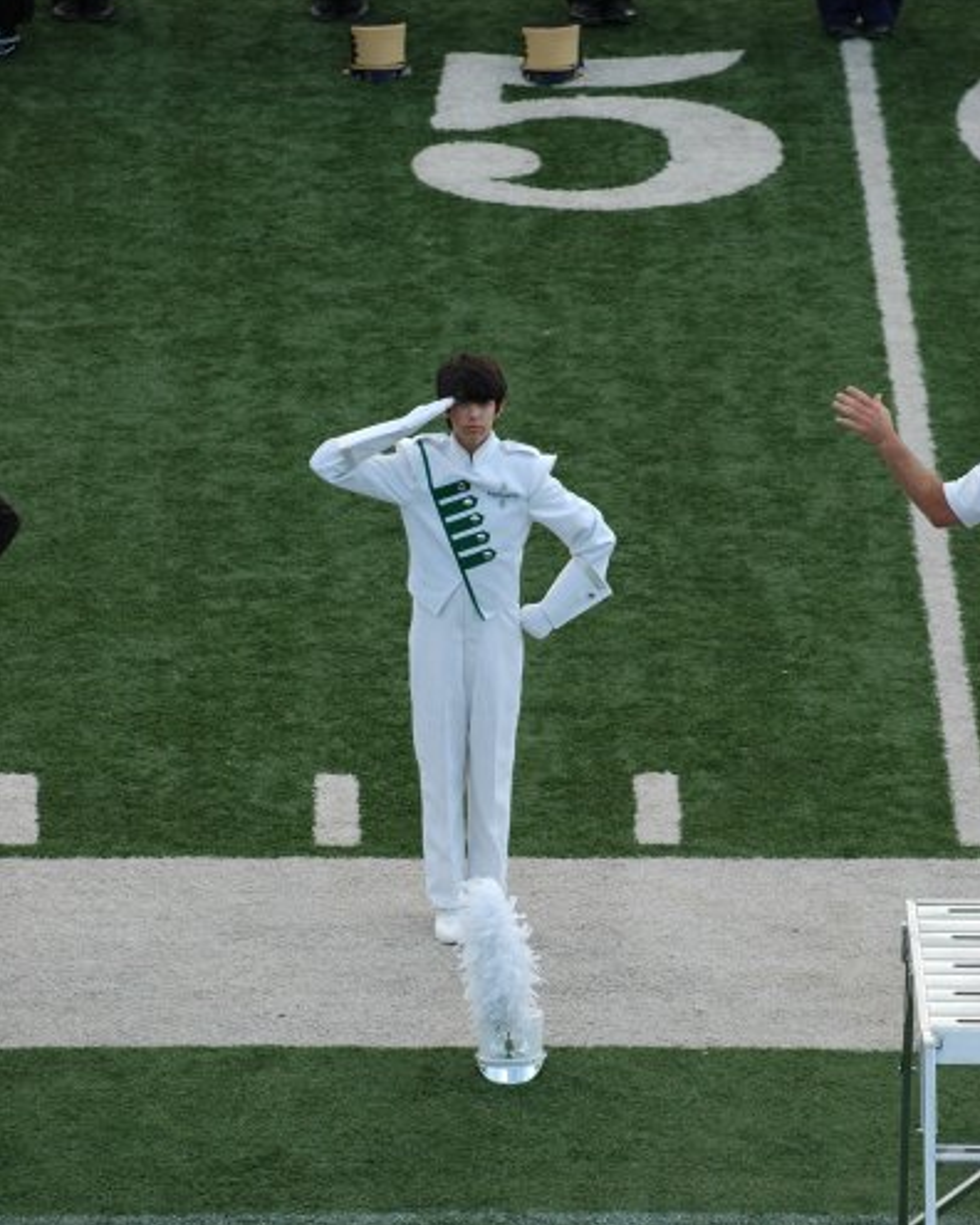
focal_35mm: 341
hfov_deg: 4.5
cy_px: 710
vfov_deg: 5.7
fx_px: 12363
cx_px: 489
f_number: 4.5
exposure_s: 1/320
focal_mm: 200
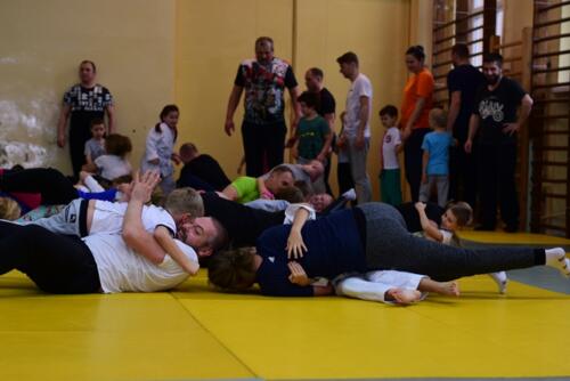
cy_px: 190
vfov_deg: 18.2
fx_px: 1188
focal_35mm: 75
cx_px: 285
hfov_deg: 27.0
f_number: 2.5
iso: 320
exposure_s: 1/200
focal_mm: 50
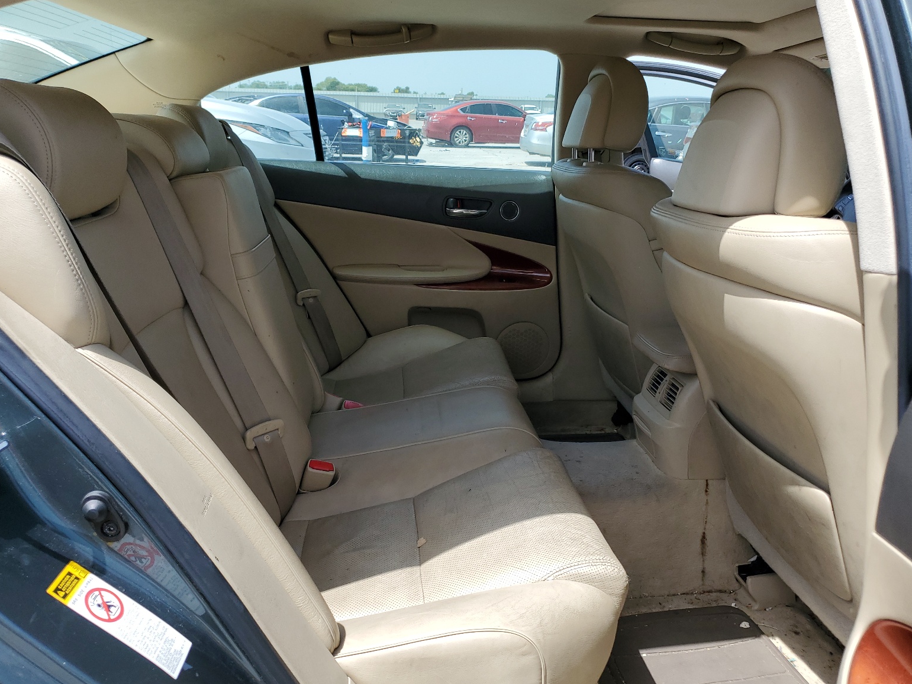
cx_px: 470
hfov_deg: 65.3
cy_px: 345
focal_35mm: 27
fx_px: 711
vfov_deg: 51.4
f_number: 1.5
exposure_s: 1/1667
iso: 50
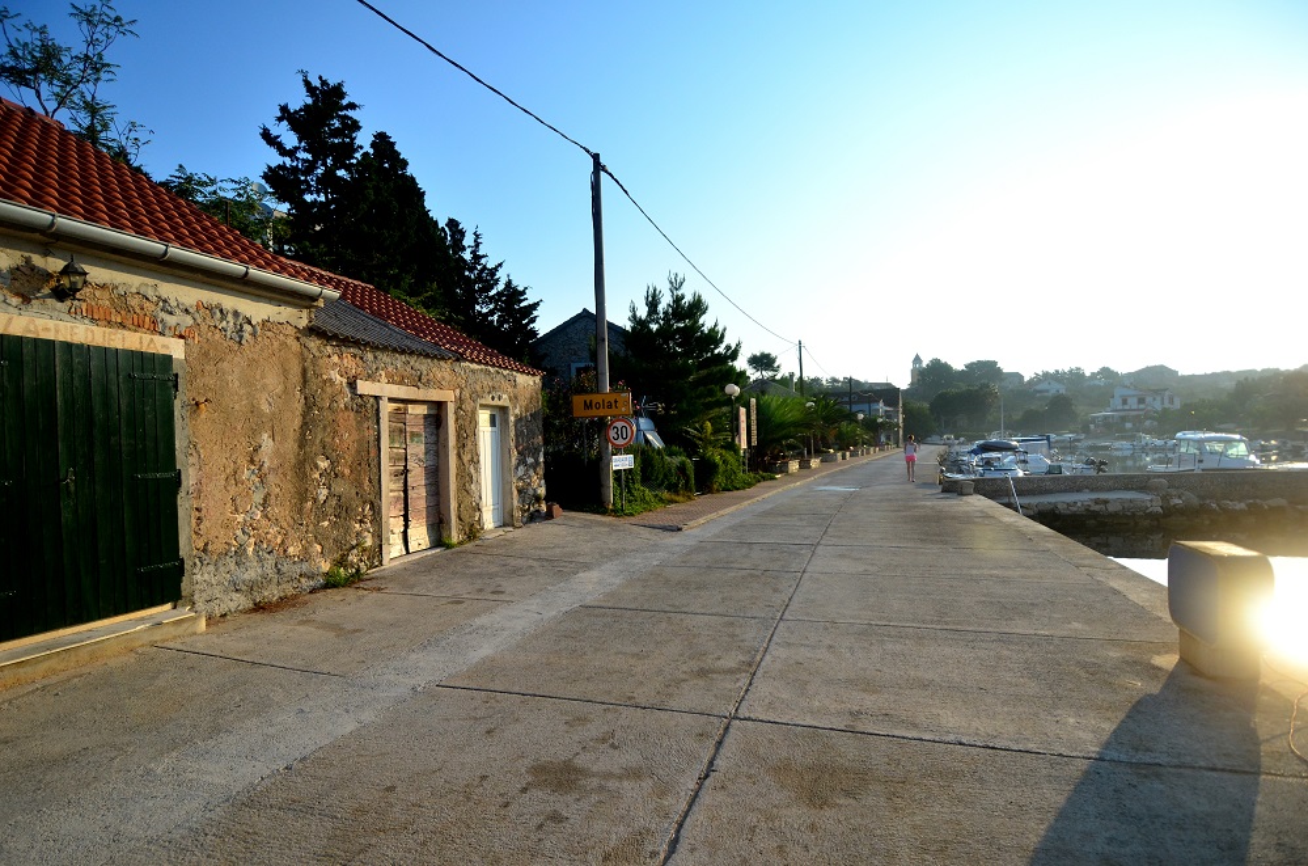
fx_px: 1196
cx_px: 654
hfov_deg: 57.3
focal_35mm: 33
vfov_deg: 39.8
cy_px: 433
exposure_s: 1/4000
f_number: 4
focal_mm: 22
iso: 400
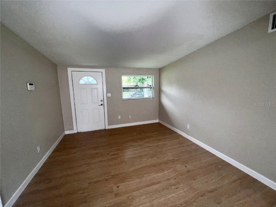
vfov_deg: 89.9
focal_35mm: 13
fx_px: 104
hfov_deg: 106.2
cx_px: 138
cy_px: 104
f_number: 1.8
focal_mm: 1.57
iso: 80
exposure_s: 1/60
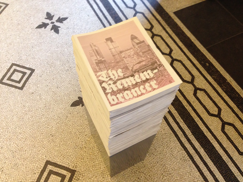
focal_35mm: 33
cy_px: 91
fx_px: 232
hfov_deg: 55.4
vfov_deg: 42.9
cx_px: 122
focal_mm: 4.12
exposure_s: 1/20
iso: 200
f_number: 2.4
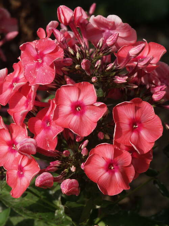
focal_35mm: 200
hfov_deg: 7.4
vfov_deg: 9.9
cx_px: 84
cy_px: 113
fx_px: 1302
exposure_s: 1/1000
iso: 100
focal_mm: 50.69
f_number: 5.6
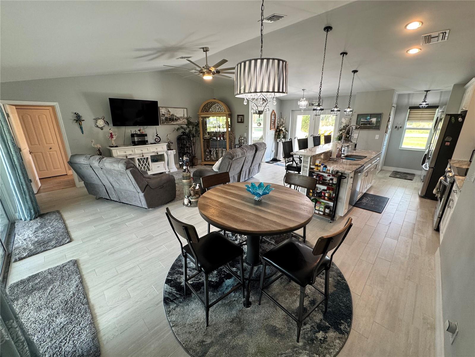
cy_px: 178
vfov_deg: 85.7
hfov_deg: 102.1
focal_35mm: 14
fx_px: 192
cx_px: 238
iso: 160
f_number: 2.2
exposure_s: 1/60
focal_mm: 2.22
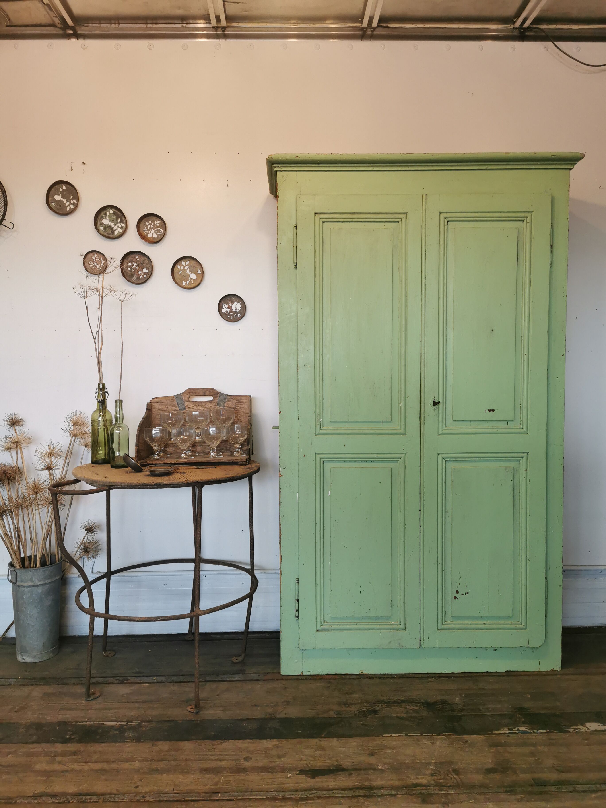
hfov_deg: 51.4
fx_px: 630
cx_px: 303
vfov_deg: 65.3
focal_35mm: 27
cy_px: 404
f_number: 1.6
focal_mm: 5.56
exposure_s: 1/100
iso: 125
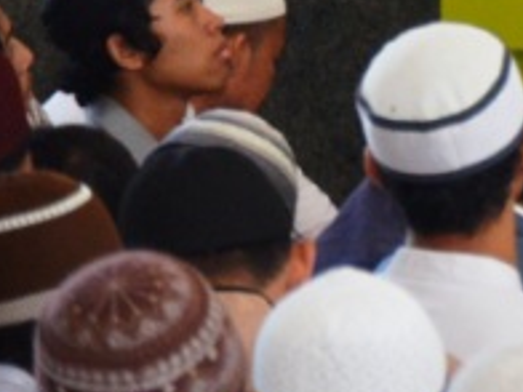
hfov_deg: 2.5
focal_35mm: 788
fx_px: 11898
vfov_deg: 1.9
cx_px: 1353
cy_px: -456
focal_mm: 105
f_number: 5.6
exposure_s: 1/60
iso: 1000
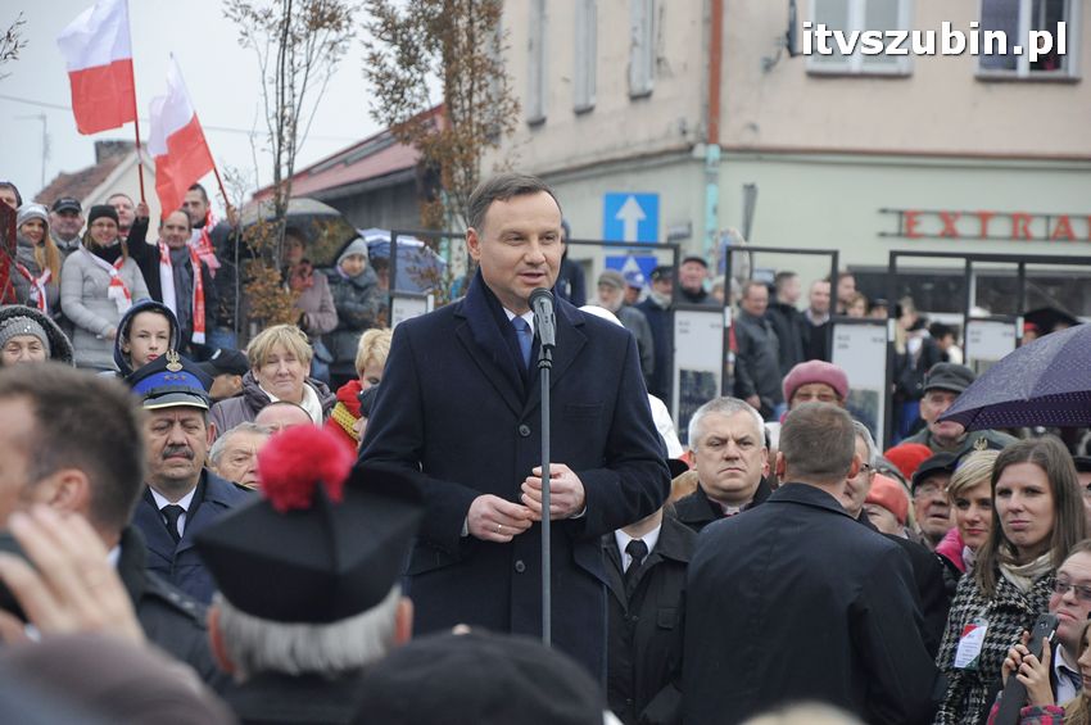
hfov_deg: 13.1
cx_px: 546
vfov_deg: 8.7
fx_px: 4768
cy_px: 362
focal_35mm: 158
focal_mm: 105
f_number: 5.6
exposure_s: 1/320
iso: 800
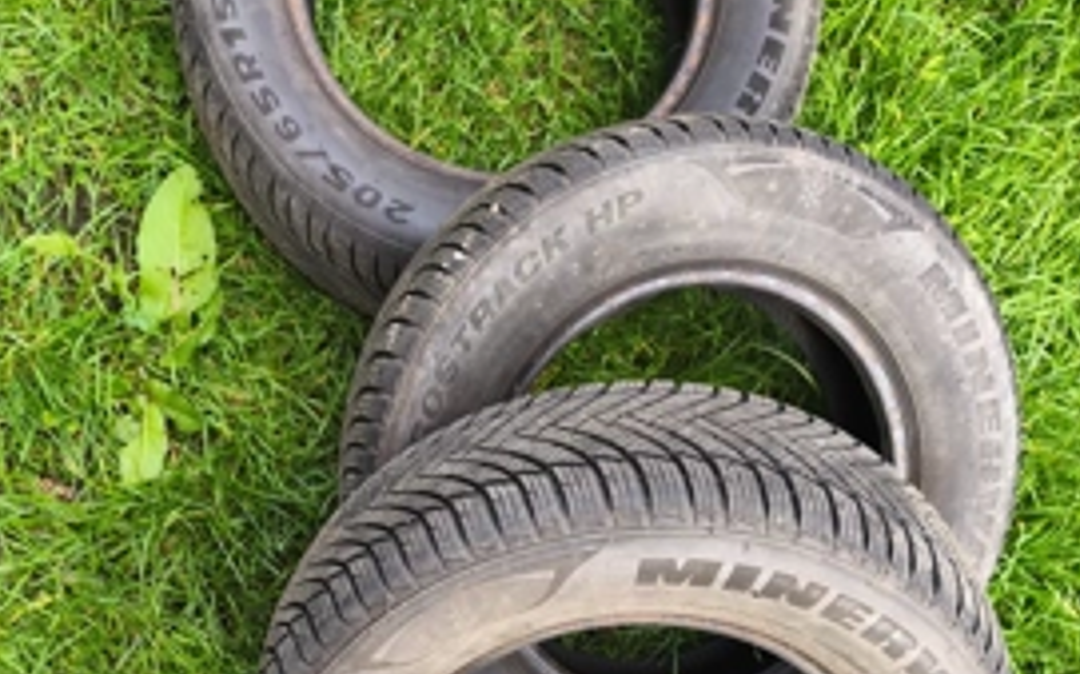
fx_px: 1059
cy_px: 734
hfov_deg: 54.0
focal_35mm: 36
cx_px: 490
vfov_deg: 31.5
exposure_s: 1/99.9
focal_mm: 6.18
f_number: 1.65
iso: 125
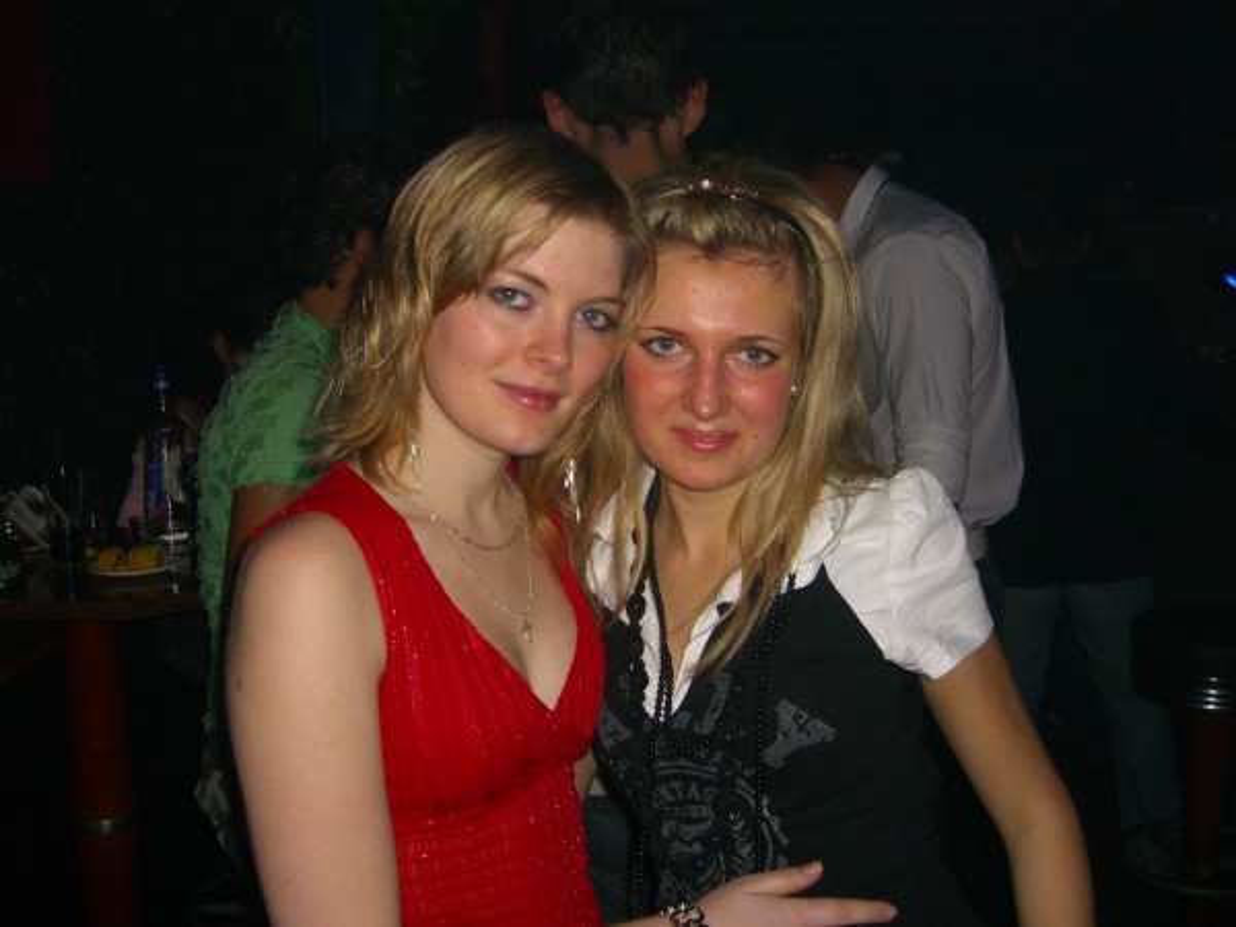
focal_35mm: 38
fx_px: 1357
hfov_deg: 49.0
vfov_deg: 37.7
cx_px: 618
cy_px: 464
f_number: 2.8
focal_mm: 7.9
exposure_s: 1/60
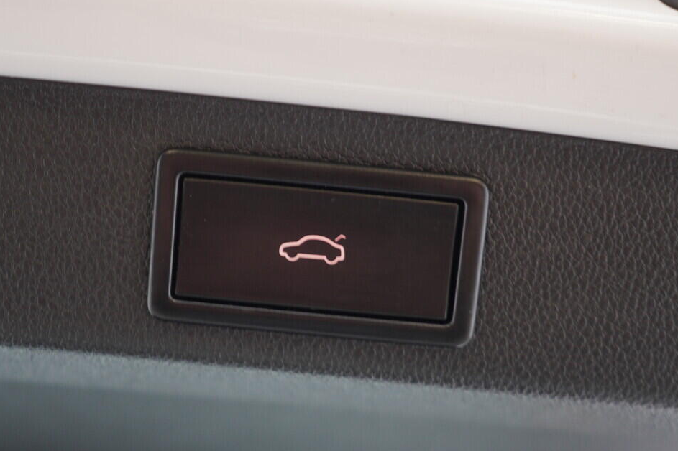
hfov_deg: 36.3
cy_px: 257
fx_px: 1035
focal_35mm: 55
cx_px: 331
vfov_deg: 24.6
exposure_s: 1/40
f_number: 2.8
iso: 160
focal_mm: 24
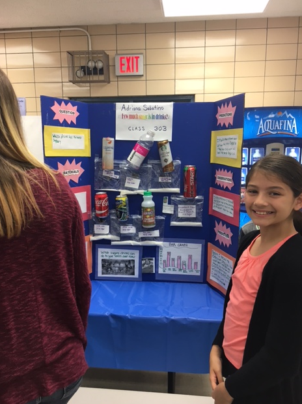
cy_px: 207
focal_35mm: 30
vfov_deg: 60.0
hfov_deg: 46.8
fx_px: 349
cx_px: 149
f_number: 2.2
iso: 32
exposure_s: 1/30
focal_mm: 4.15
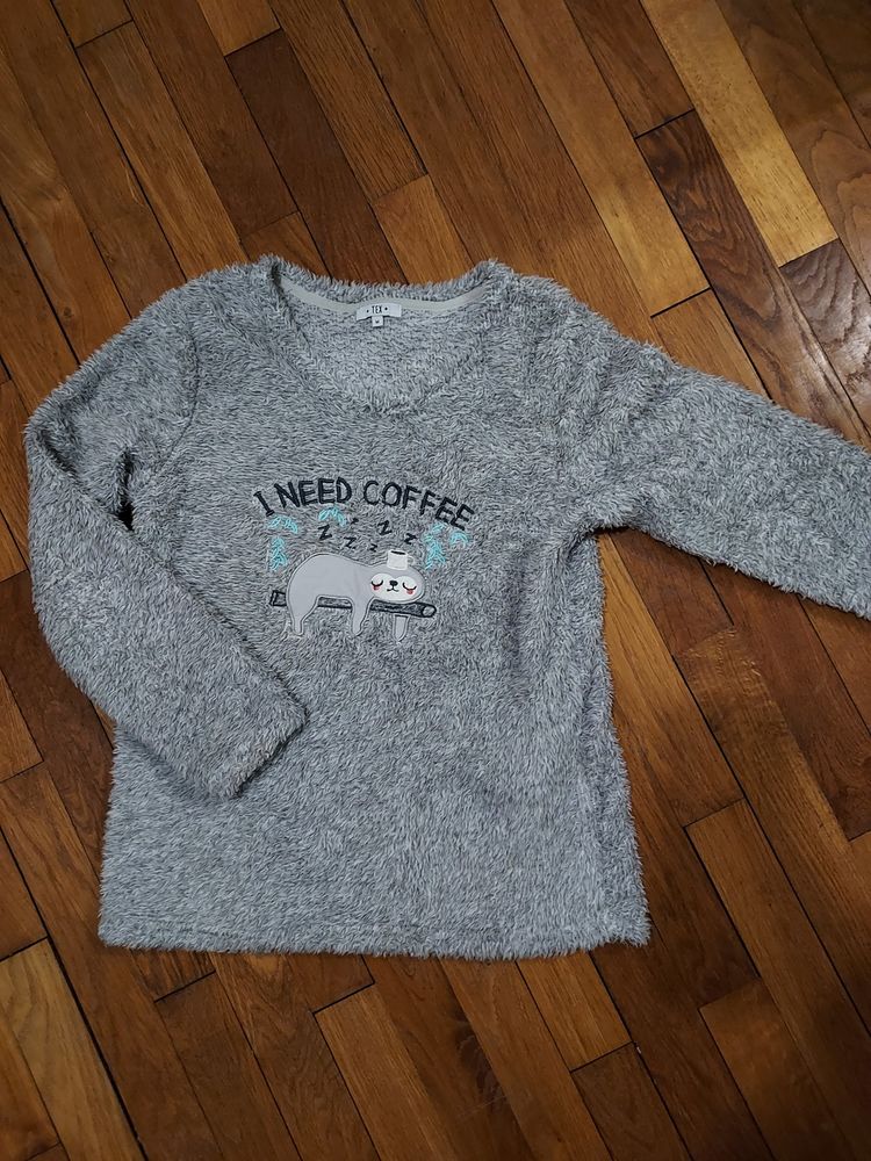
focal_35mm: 24
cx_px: 436
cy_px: 580
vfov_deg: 71.6
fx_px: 805
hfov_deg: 56.8
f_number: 1.8
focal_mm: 4.6
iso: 500
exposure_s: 1/30
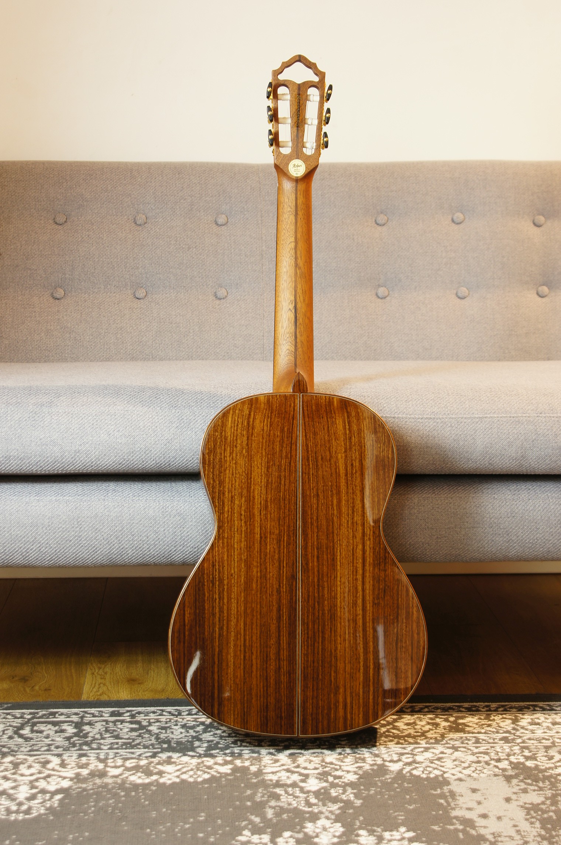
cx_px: 280
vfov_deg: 29.9
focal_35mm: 68
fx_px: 1582
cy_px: 422
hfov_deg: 20.1
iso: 100
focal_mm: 45
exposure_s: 1/6
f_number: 5
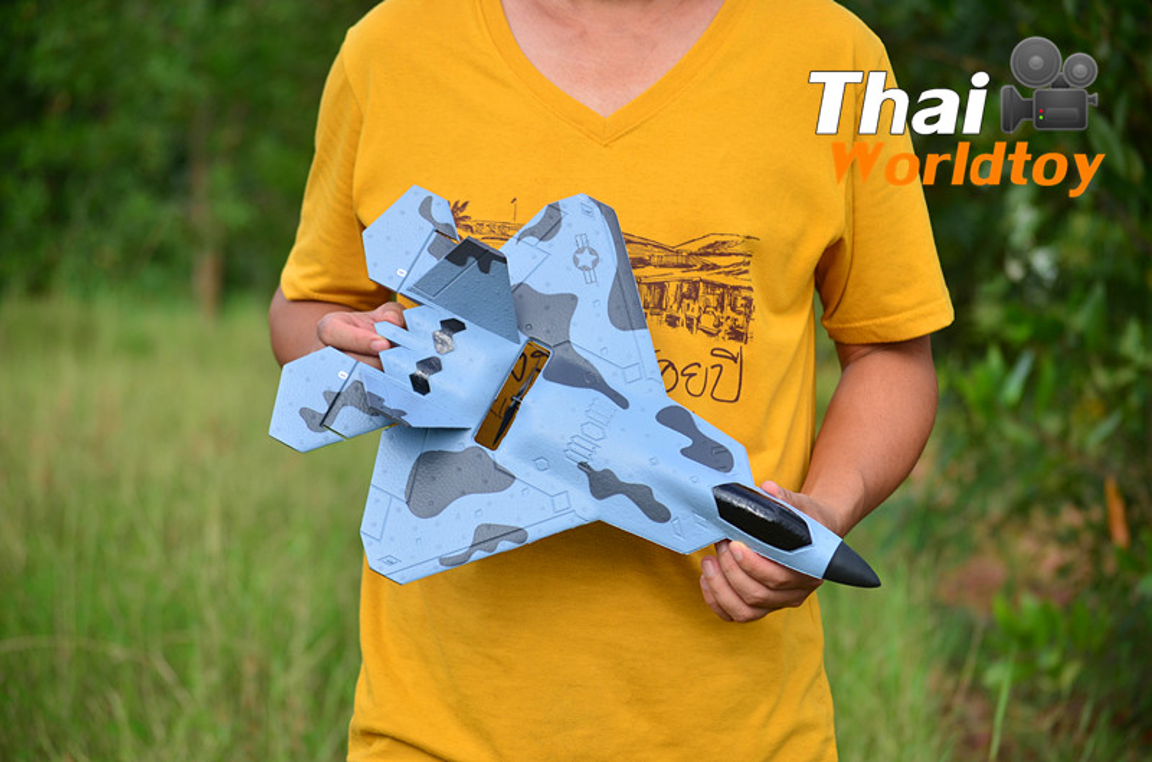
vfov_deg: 11.4
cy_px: 381
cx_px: 576
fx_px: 3830
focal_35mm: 120
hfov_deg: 17.1
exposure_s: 1/400
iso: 100
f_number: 5
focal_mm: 80
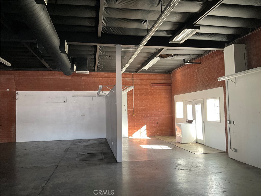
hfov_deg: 61.7
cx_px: 130
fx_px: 219
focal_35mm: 29
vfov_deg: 48.2
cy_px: 98
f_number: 1.8
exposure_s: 1/60
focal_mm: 3
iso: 160
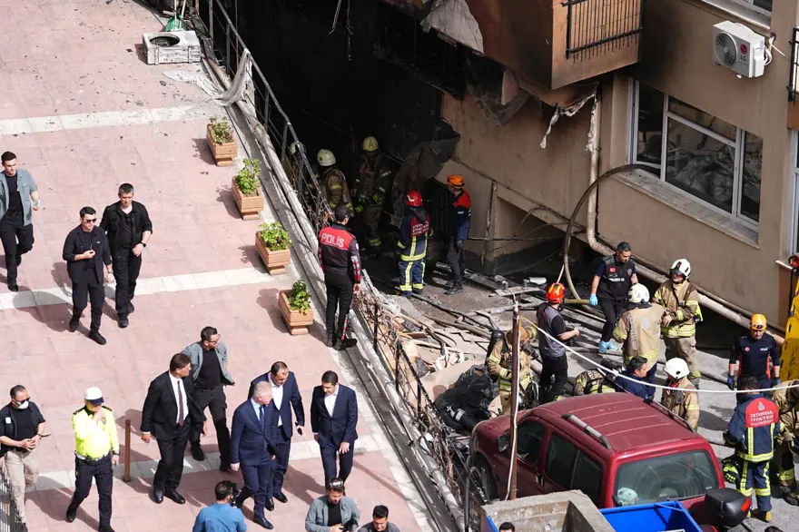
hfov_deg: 11.9
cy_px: 266
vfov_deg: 7.9
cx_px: 400
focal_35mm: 173
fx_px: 3838
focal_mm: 173
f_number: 4.5
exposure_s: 1/640
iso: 125
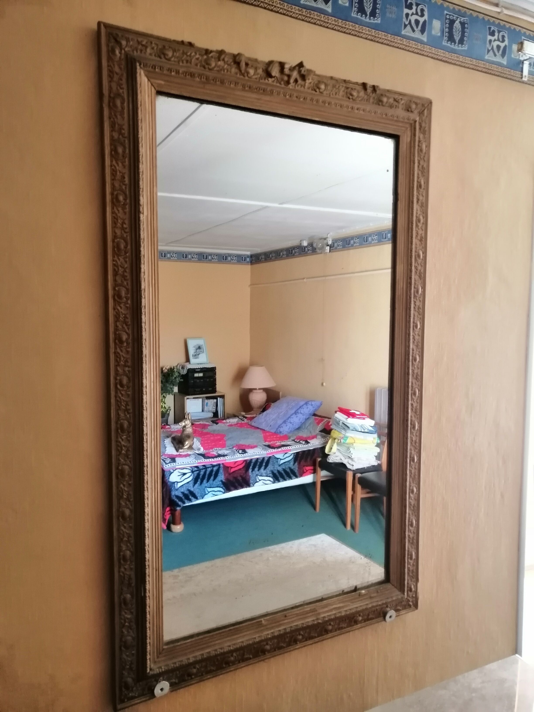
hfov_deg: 53.1
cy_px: 356
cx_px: 267
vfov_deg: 67.3
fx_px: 535
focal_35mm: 26
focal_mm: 3.96
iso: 400
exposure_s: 1/33.3
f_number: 1.8
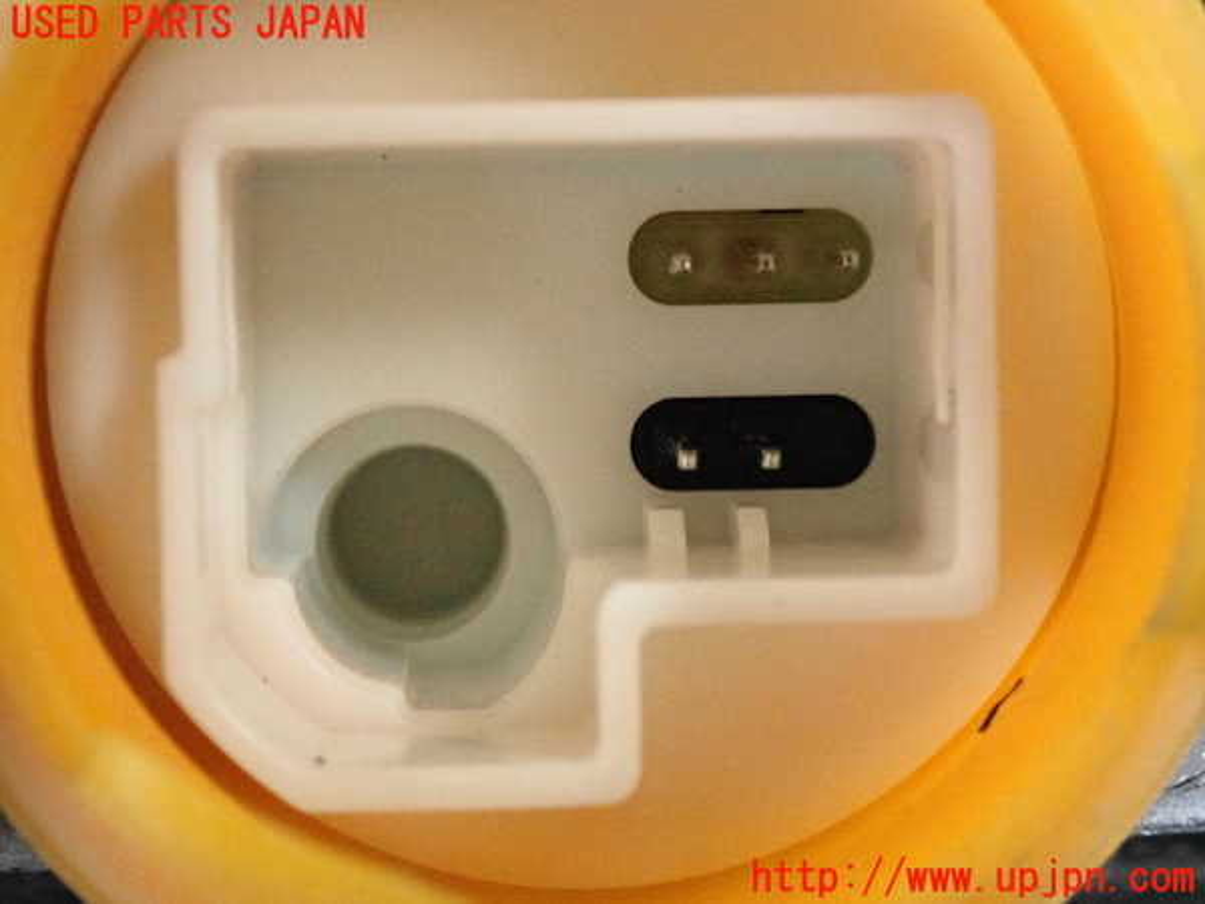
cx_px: 602
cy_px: 452
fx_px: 3272
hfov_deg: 20.9
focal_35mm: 94
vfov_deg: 15.7
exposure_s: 1/125
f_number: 4.7
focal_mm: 16.79
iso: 3200
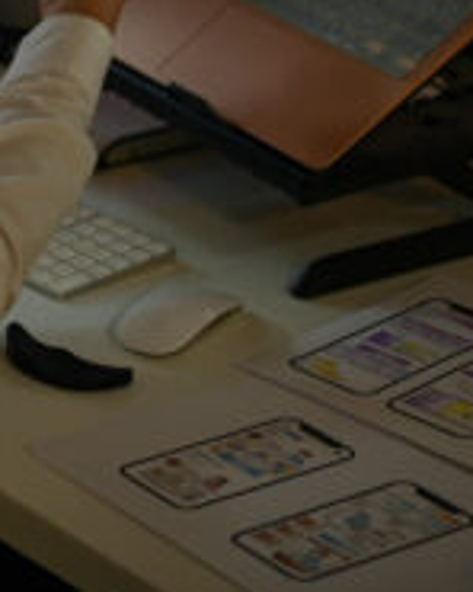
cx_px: -105
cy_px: -131
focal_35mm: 195
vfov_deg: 9.8
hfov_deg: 7.9
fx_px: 3412
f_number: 1.8
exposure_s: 1/125
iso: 400
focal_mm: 50
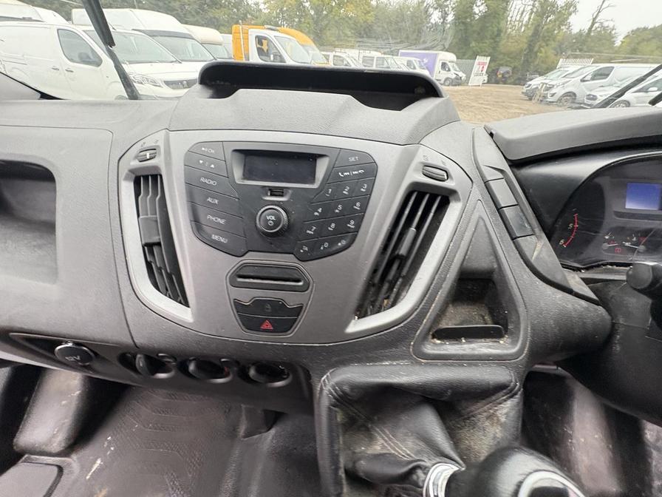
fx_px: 268
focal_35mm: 14
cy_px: 248
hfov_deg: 102.1
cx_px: 331
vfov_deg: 85.7
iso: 320
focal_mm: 2.22
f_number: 2.2
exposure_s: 1/60
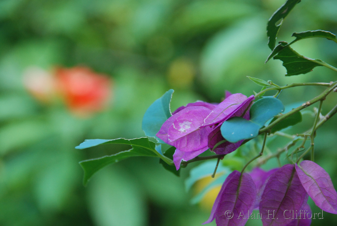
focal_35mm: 202
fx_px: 1897
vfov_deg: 6.8
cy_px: 113
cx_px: 168
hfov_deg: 10.2
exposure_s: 1/160
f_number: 5.6
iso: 720
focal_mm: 135
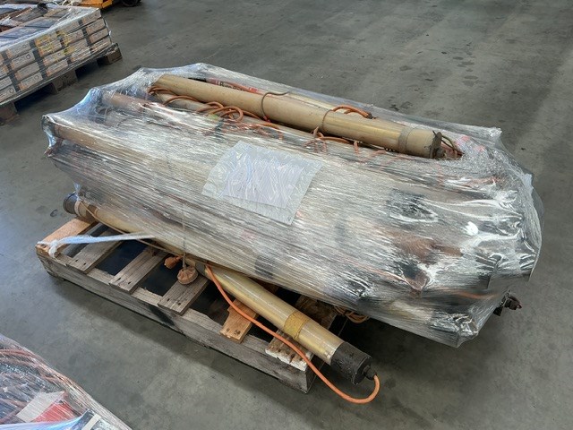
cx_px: 286
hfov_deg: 61.7
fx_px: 480
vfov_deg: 48.2
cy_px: 215
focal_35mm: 29
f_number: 1.8
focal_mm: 3
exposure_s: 1/100
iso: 25
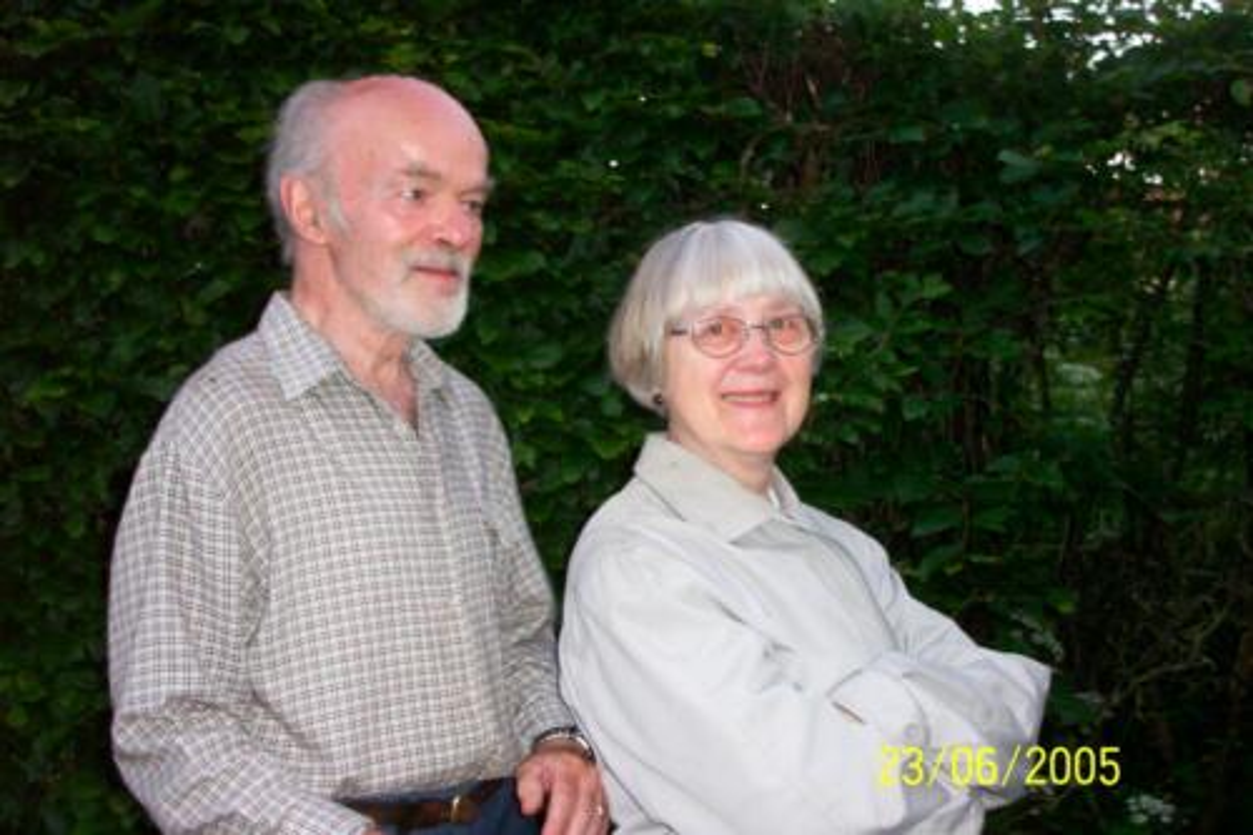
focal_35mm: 35
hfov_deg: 54.5
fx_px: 1218
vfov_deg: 37.8
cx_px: 626
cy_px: 418
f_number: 2.8
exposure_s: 1/30
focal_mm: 7.5
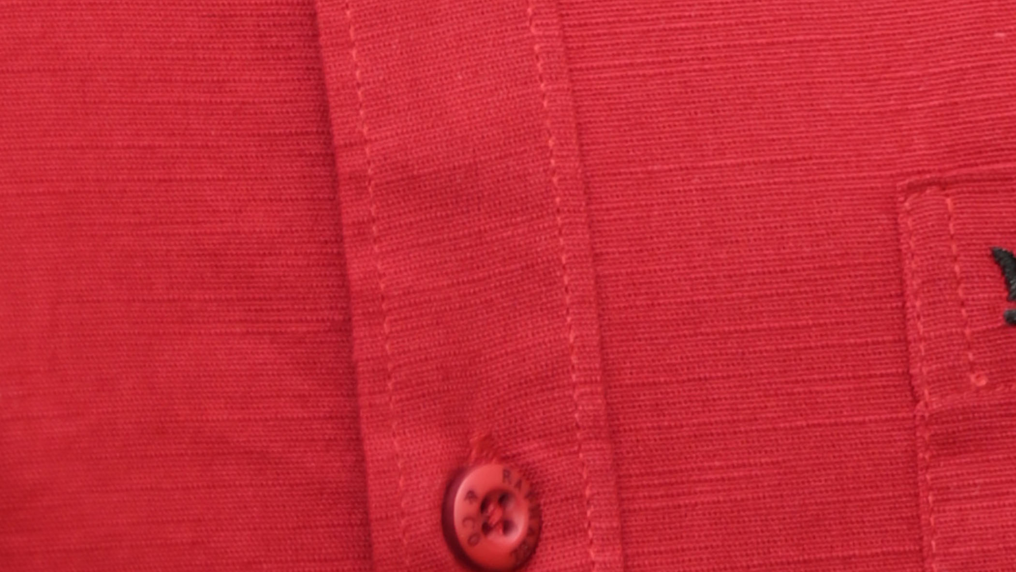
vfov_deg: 8.1
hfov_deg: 14.3
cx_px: 379
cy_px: 306
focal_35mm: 150
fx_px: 4041
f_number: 2
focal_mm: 50
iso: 160
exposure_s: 1/200
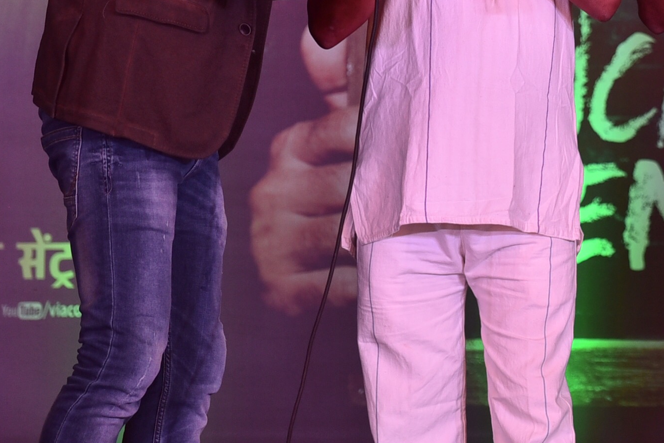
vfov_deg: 2.6
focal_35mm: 538
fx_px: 9923
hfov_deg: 3.8
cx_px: 826
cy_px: -34
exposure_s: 1/250
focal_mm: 160
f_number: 2.8
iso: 400
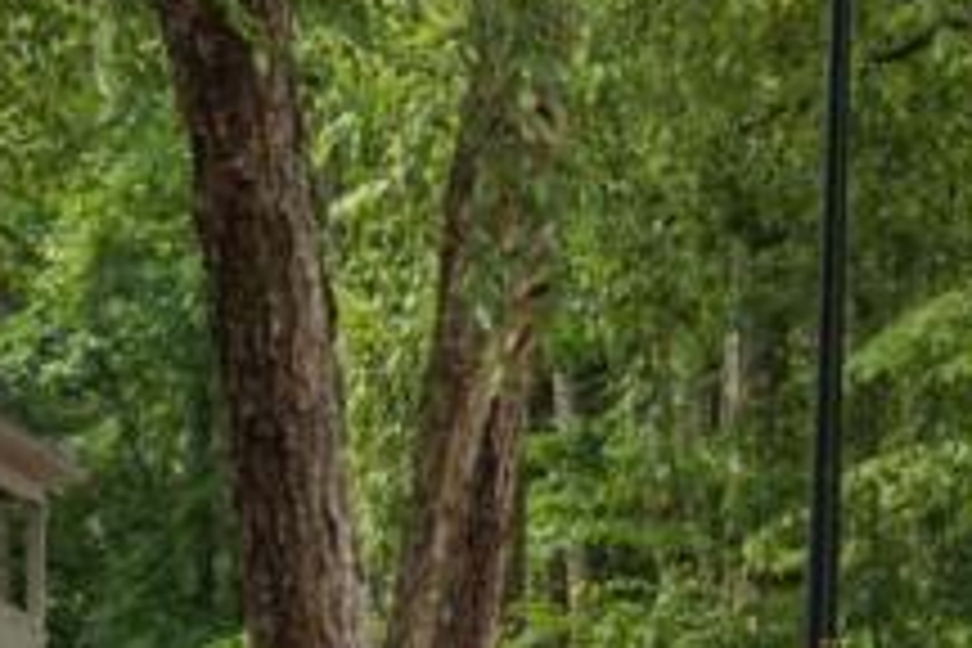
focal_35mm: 192
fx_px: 5178
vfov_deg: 7.0
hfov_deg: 10.5
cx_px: 1287
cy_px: 1048
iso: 100
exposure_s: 1/15
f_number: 8
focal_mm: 34.5
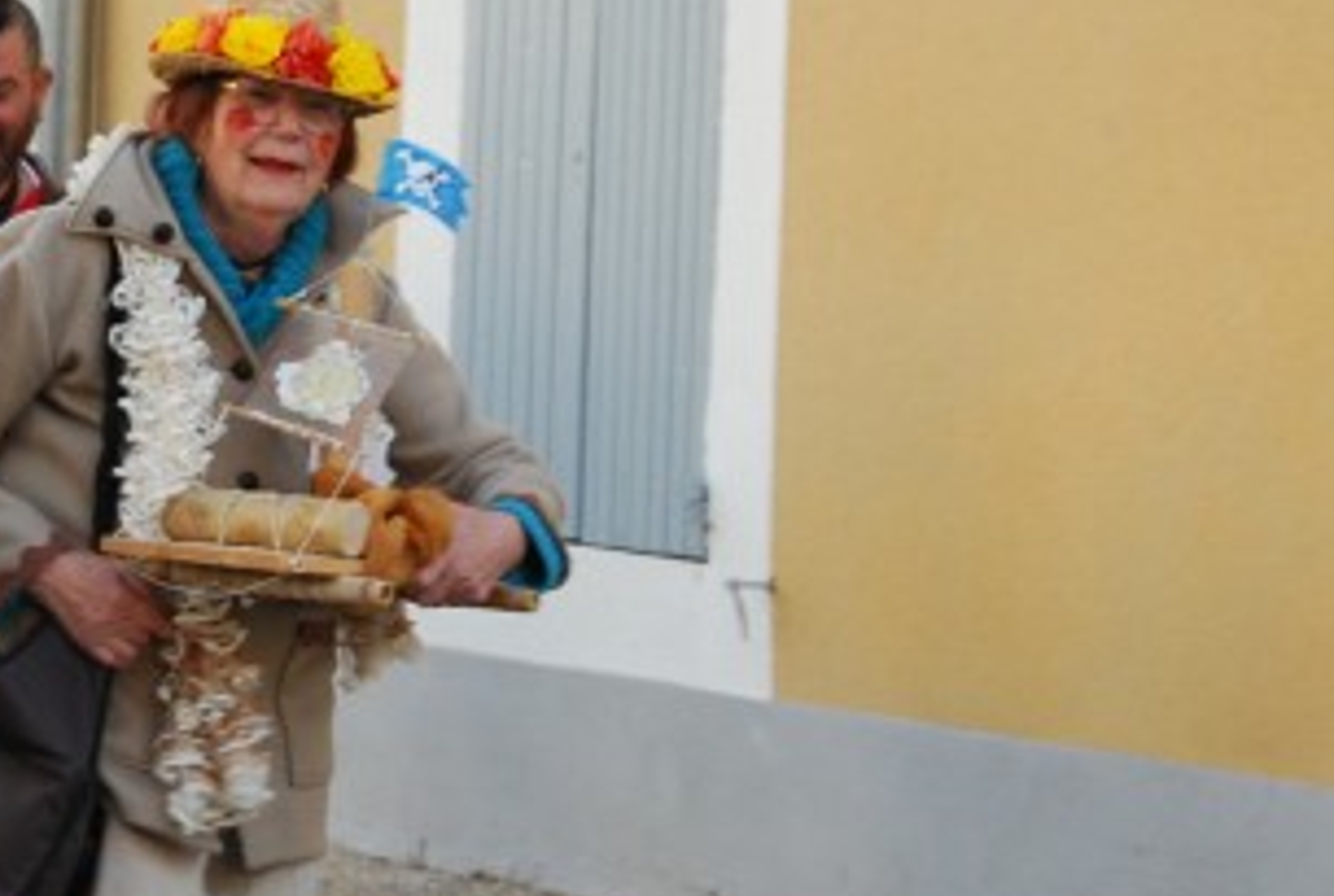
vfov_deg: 6.5
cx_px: 2
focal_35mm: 211
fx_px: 7838
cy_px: 385
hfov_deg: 9.7
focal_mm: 48
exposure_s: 1/80
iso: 400
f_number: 4.8
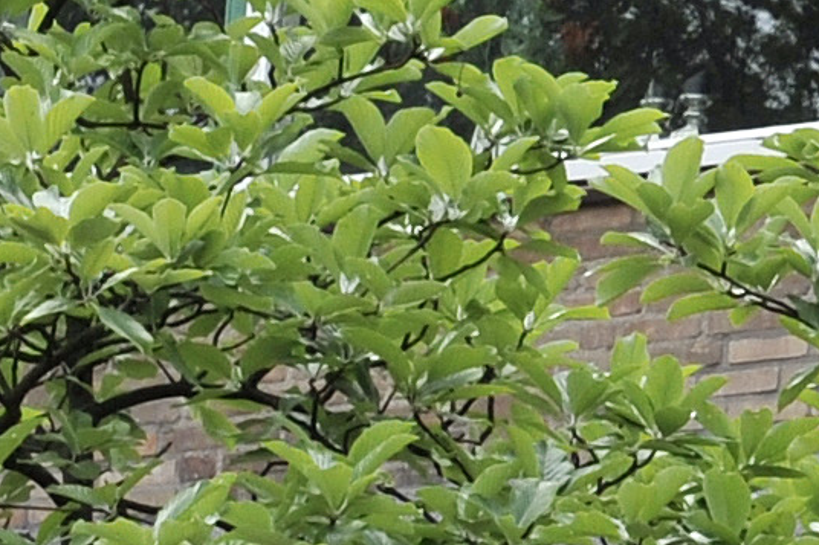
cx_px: 2732
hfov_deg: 4.1
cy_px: 84
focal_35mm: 476
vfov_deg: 2.9
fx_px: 10825
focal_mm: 60
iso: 640
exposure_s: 1/400
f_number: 10
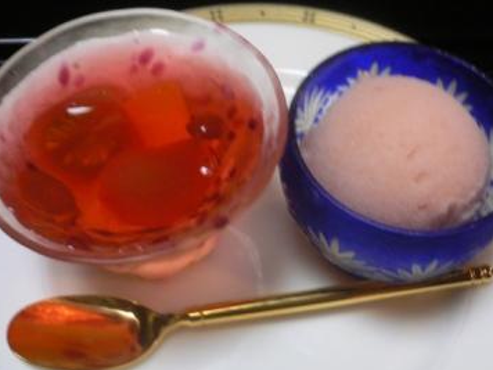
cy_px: 177
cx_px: 252
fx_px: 627
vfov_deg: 32.9
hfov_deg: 42.9
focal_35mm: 44
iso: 200
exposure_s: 1/8
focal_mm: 5.8
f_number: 2.8
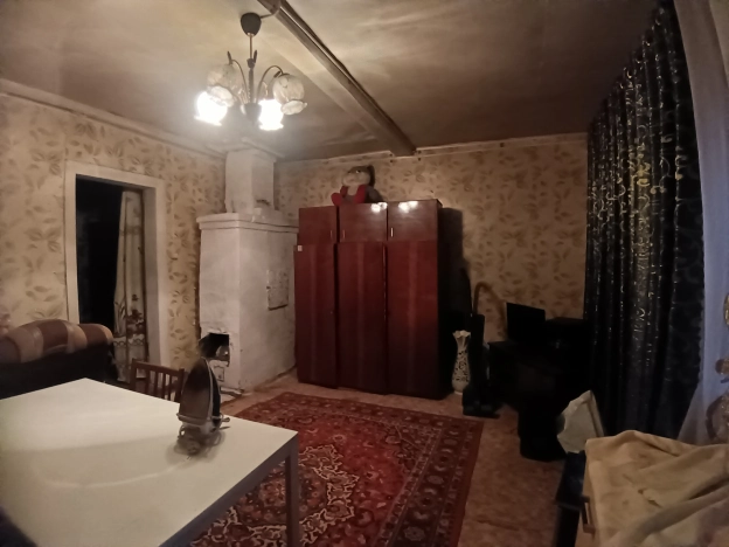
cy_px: 274
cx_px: 364
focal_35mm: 17
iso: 1215
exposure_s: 1/25
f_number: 2.2
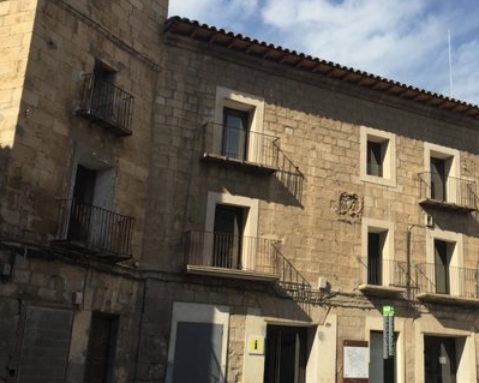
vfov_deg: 30.8
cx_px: 361
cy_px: 161
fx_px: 694
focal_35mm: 49
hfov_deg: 37.1
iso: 32
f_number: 2.2
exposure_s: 1/2475
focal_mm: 4.15
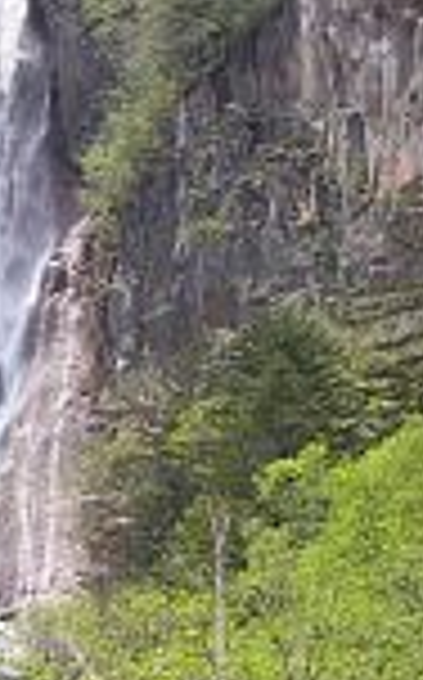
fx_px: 4329
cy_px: 495
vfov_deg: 9.0
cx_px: -63
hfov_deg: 5.6
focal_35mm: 234
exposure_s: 1/50
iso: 100
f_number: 11
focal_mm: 13.5
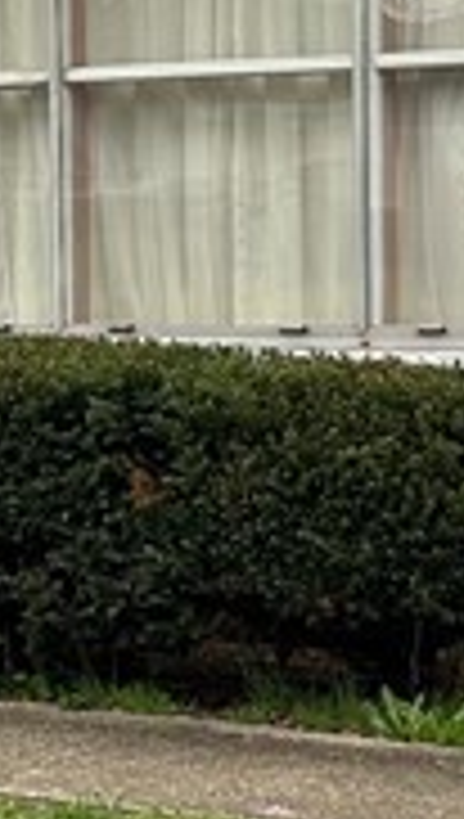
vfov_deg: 13.5
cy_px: 279
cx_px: -230
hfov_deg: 7.5
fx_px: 3462
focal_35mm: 159
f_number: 1.5
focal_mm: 5.7
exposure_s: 1/471
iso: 50
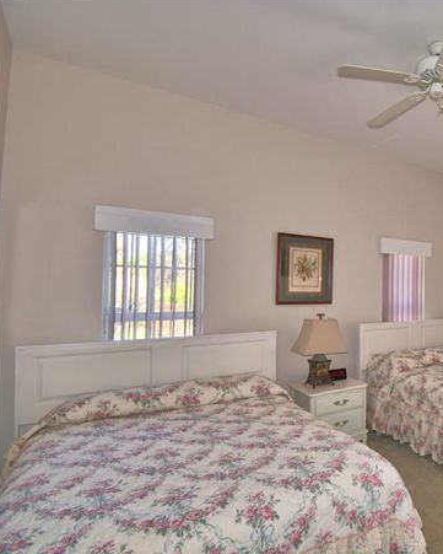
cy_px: 282
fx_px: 360
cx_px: 426
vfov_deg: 75.0
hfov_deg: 52.4
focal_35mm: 22
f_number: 4.5
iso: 100
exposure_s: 1/125
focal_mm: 10
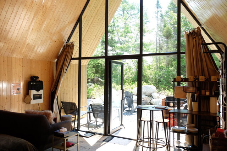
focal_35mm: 28
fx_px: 177
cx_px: 114
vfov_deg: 46.4
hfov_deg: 65.5
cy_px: 76
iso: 200
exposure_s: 1/140
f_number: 3.5
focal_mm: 18.5
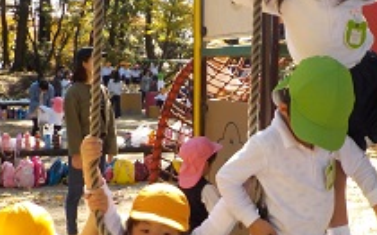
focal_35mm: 63
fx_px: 647
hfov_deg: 32.5
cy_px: 127
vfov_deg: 20.6
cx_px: 197
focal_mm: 4.1
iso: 125
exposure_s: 1/250
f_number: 3.3
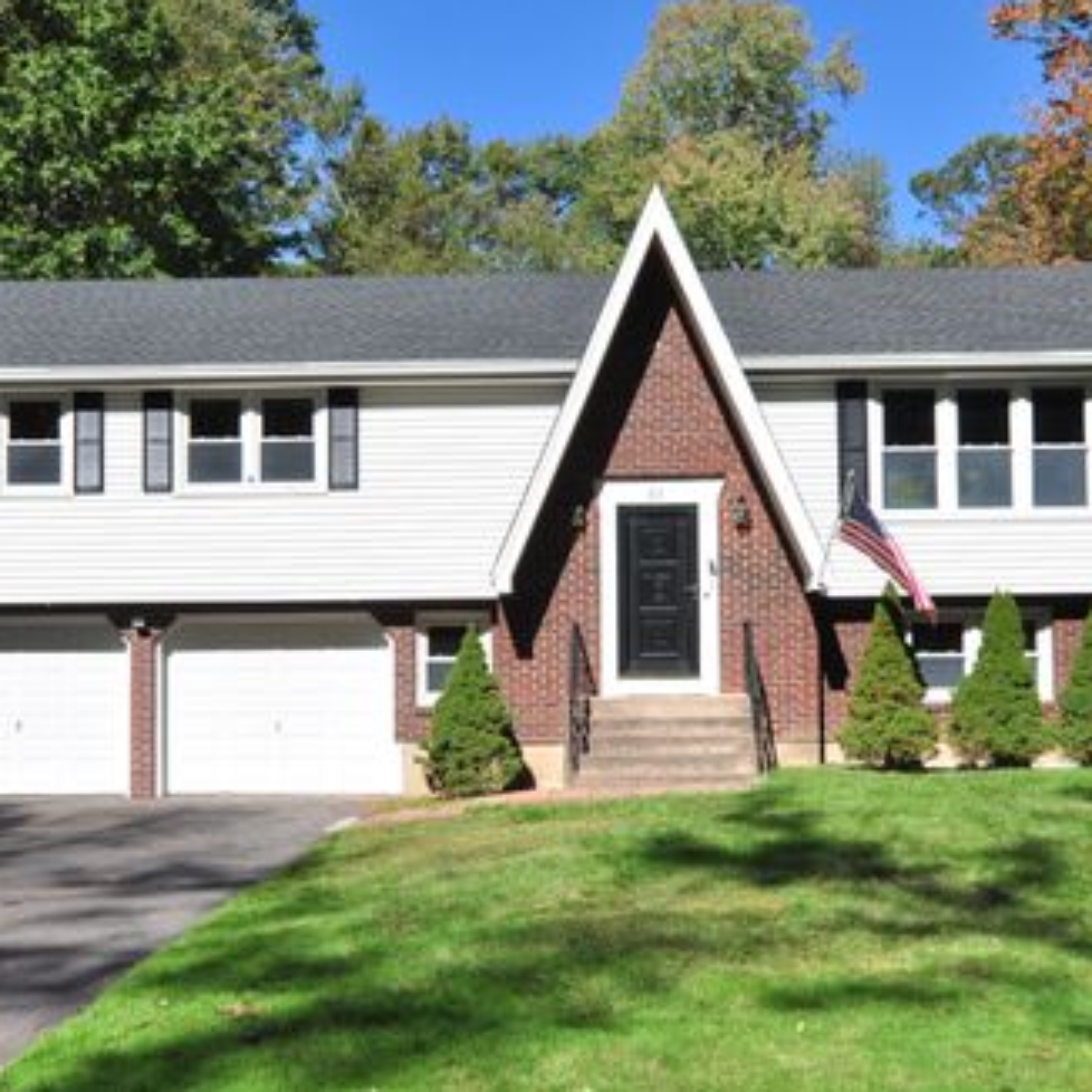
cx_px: 539
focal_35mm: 39
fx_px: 1392
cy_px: 543
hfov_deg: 42.8
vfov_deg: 42.8
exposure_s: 1/320
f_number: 9
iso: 200
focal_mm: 20
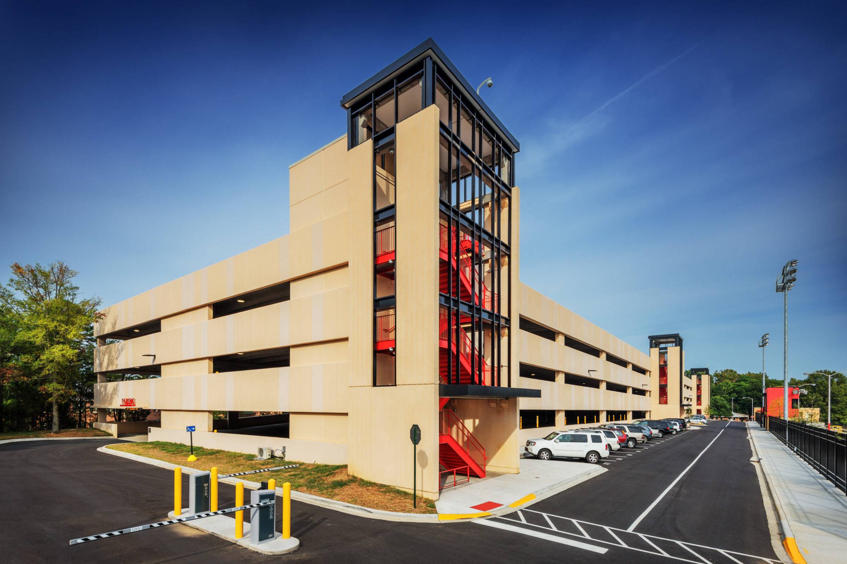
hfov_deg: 96.7
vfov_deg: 73.7
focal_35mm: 16
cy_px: 282
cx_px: 424
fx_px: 376
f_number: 8
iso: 100
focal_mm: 16
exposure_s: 1/400
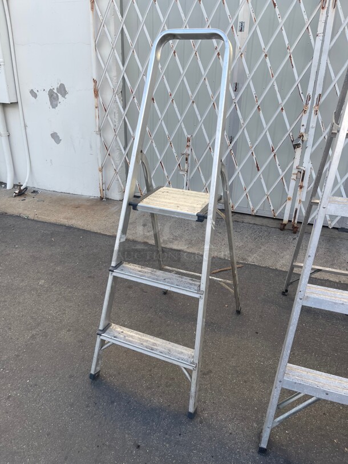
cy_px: 232
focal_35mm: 26
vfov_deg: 67.3
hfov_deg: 53.1
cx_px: 174
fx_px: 348
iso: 32
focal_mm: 5.1
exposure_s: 1/687
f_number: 1.6
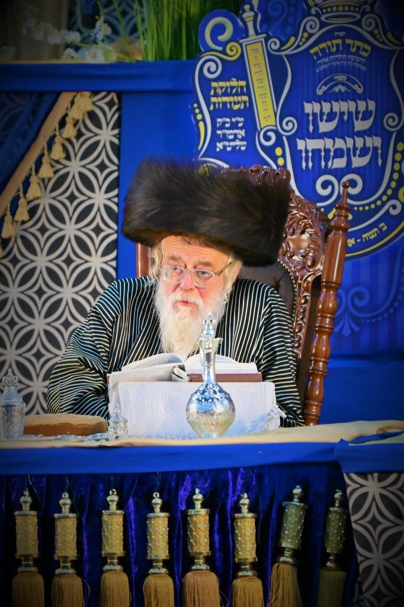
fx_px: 5053
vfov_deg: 6.9
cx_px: 202
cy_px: 304
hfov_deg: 4.6
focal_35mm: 300
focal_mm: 200
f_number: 2.8
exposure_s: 1/320
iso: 400
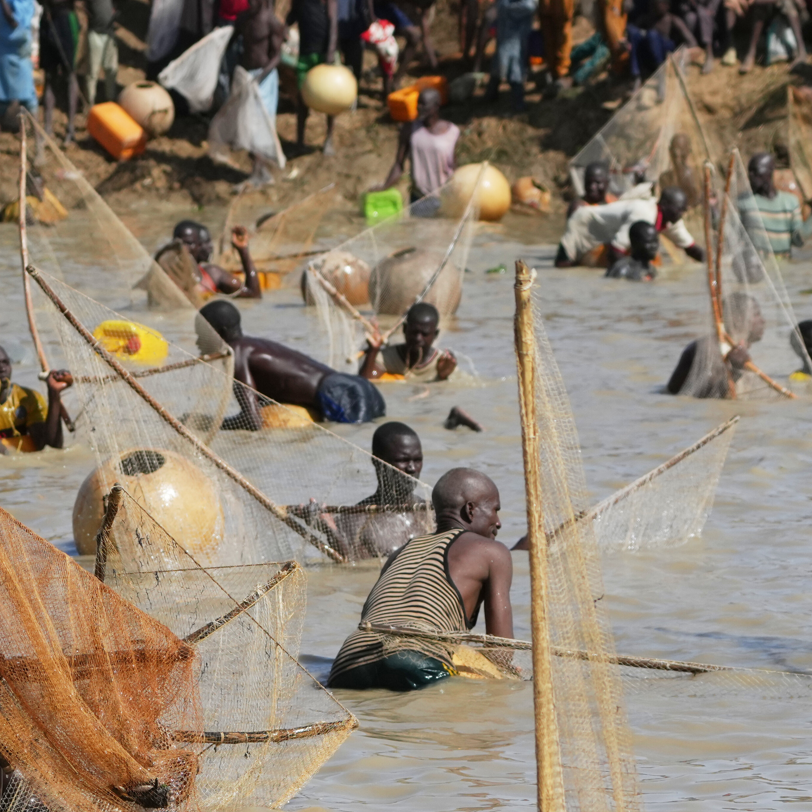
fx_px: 7139
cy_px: 737
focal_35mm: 269
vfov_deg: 6.5
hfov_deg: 6.5
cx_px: 241
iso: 500
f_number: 5.6
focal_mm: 100
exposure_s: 1/5000
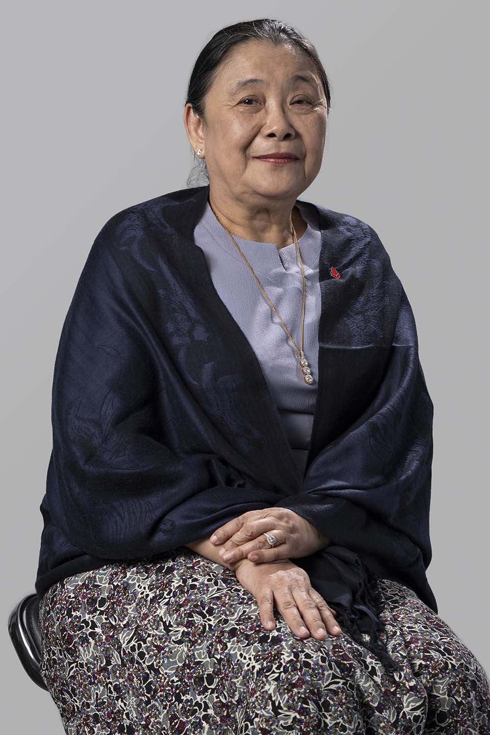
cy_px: 368
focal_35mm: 105
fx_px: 2144
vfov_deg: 19.5
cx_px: 245
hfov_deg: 13.0
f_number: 8
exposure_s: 1/200
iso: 250
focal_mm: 105
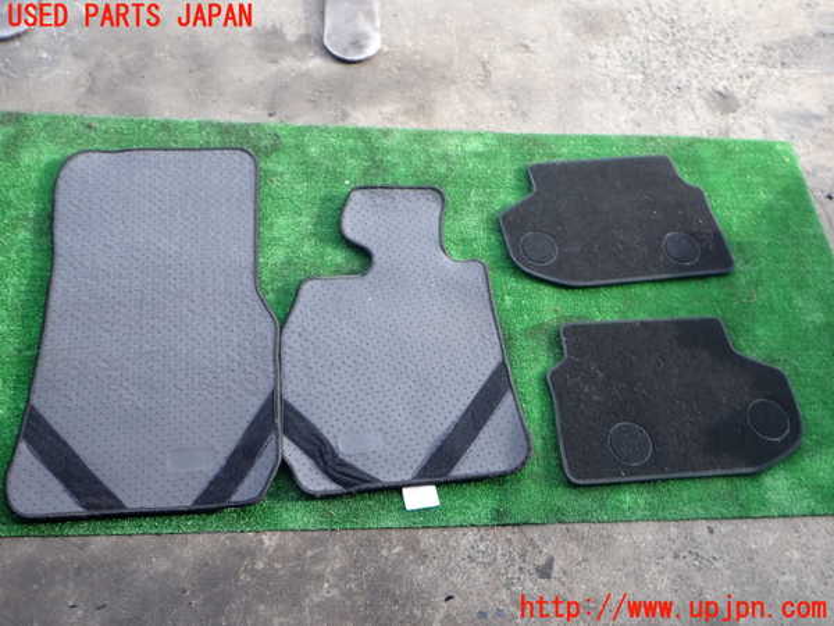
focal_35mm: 30
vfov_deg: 46.8
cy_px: 313
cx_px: 417
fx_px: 723
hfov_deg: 60.0
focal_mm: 5.4
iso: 100
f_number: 2.3
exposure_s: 1/200
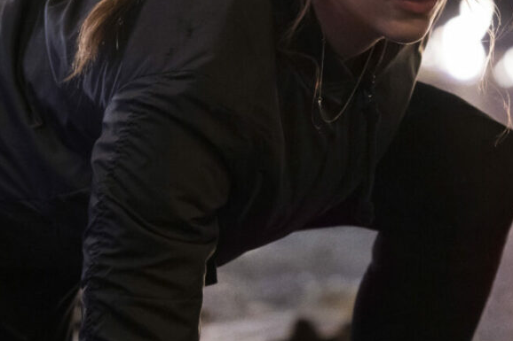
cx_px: 585
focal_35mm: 483
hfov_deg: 4.3
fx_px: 6880
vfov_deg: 2.8
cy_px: 46
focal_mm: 155
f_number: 3.2
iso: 5000
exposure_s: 1/200
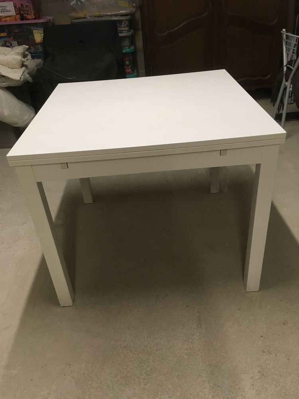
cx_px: 150
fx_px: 334
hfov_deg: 48.2
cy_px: 200
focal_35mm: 29
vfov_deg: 61.7
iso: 125
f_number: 2.2
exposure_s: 1/33
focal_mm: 4.15
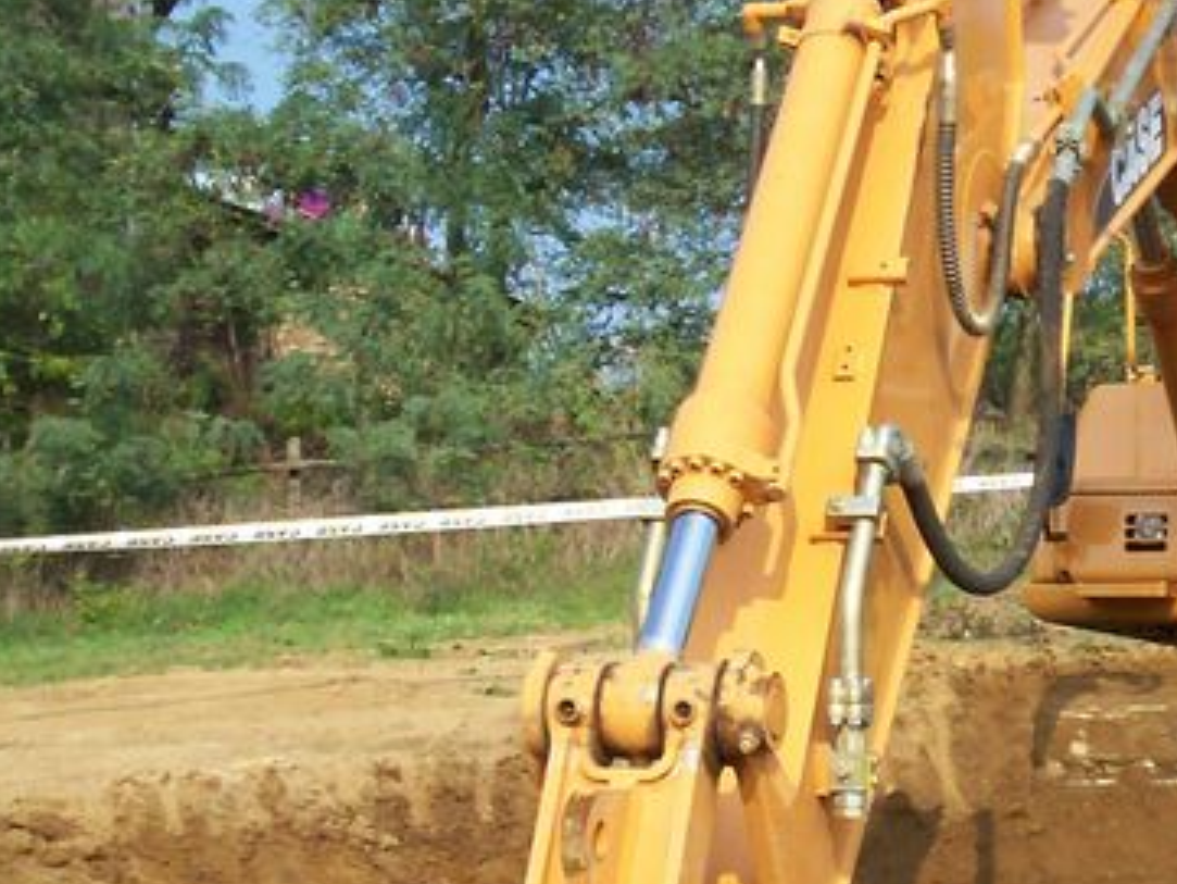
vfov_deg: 14.5
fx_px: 3469
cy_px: 623
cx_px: 952
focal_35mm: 102
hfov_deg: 19.1
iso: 100
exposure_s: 1/428
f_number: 4.5
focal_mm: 5.9
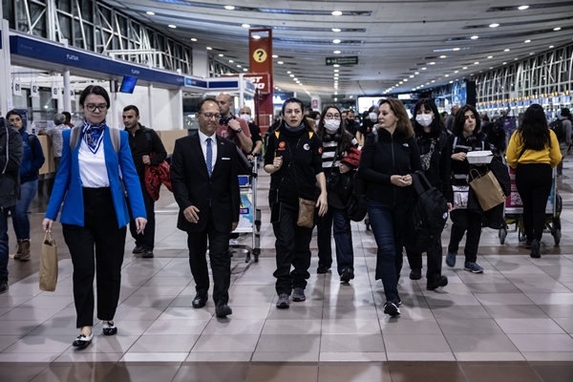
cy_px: 191
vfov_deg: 29.2
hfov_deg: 42.7
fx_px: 732
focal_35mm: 46
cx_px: 286
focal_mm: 46
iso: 1000
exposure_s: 1/60
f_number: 2.8
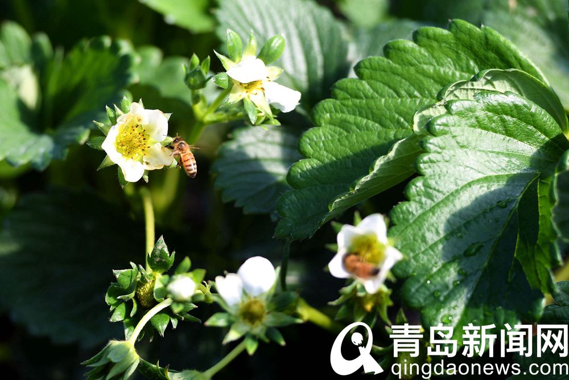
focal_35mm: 300
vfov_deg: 4.6
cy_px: 190
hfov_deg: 6.9
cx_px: 284
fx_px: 4742
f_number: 5
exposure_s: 1/800
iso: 200
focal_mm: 200
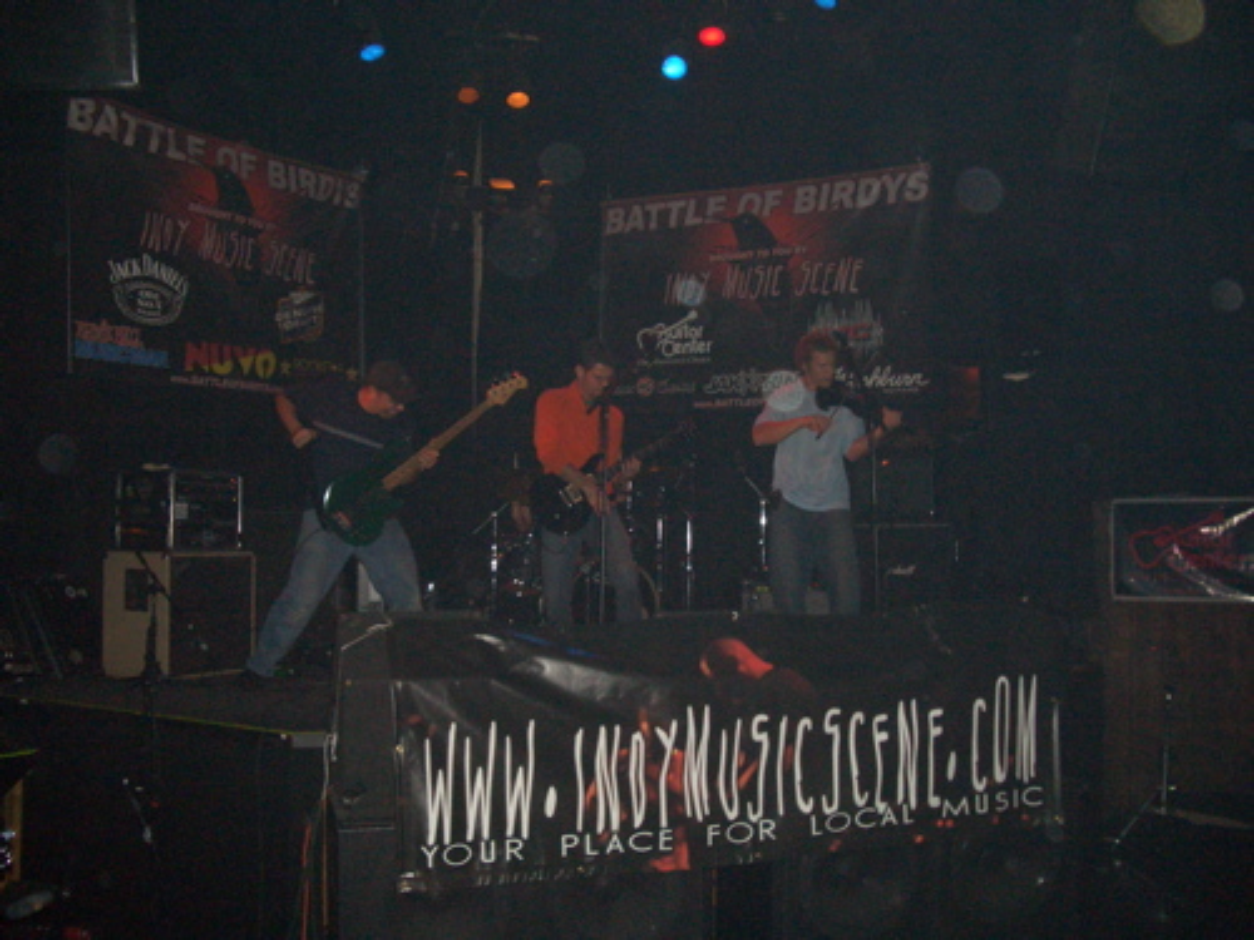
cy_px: 470
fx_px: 1268
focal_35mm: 35
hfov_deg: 52.6
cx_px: 627
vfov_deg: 40.7
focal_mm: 5.8
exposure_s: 1/60
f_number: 2.6
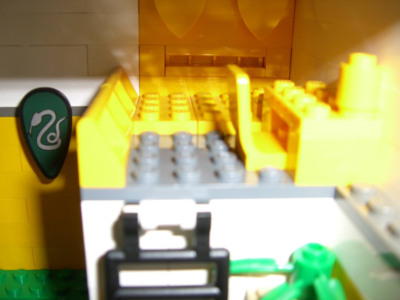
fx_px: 439
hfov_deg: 49.0
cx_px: 200
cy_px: 150
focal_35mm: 38
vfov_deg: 37.7
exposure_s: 1/60
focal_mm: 6.2
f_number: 2.7
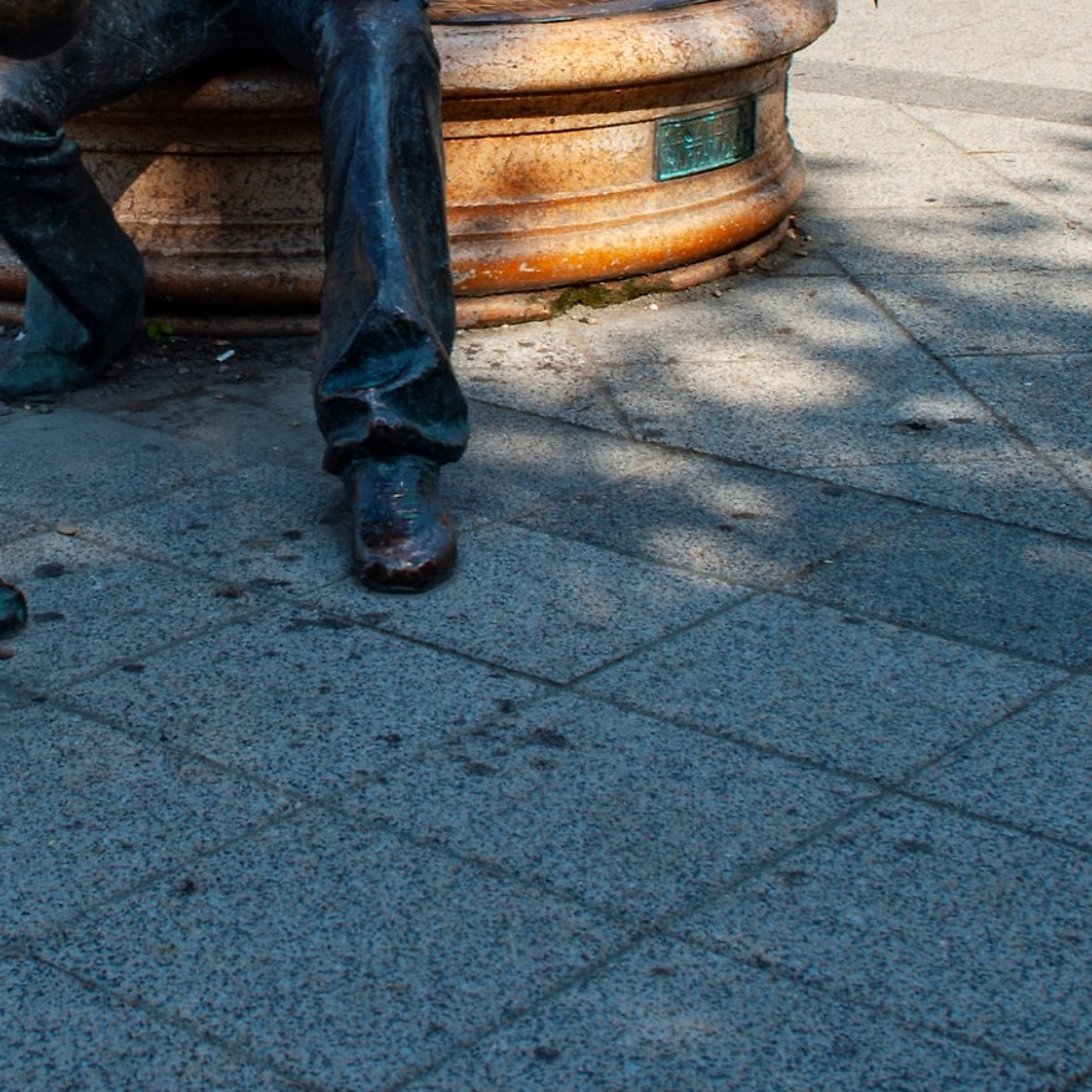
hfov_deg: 21.6
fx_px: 2820
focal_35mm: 79
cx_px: 171
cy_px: 151
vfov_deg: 21.5
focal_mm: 34
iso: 200
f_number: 10
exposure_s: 1/200
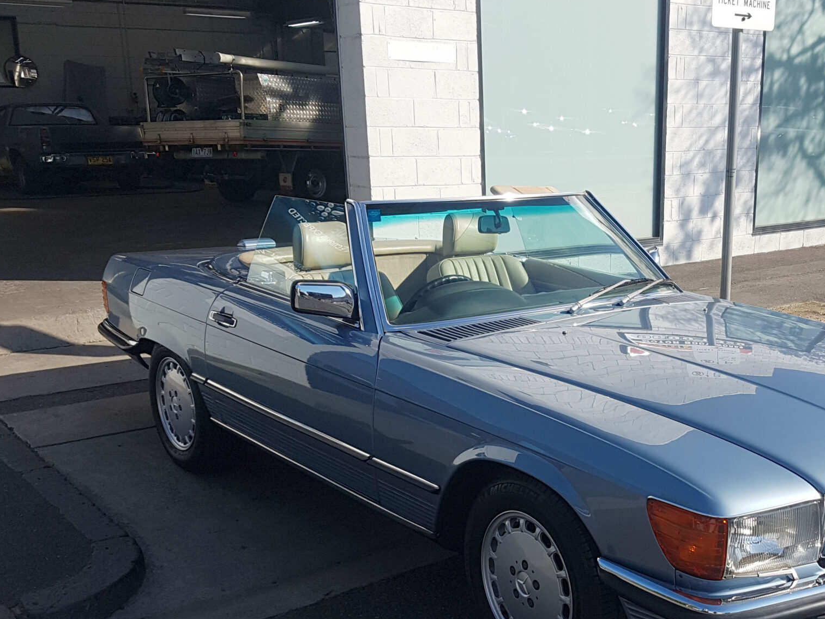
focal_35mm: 44
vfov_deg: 32.7
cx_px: 588
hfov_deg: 42.0
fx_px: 1049
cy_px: 386
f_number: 1.7
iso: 50
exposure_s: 1/2040
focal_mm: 4.2
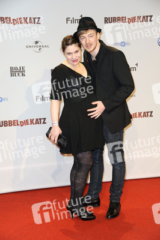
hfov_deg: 17.5
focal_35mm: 78
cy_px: 120
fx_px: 521
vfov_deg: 26.0
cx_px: 80
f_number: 5.6
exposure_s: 1/160
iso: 500
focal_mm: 78
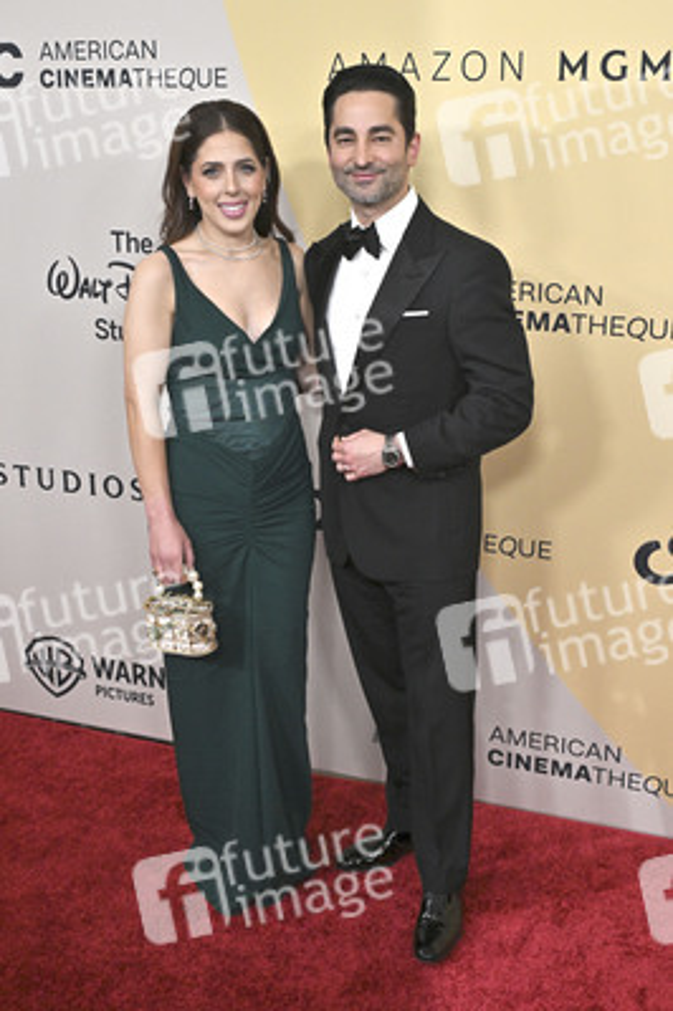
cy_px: 506
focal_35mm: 38
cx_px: 336
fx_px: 1067
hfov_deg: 35.0
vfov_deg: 50.7
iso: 2000
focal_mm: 38
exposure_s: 1/320
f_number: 6.3
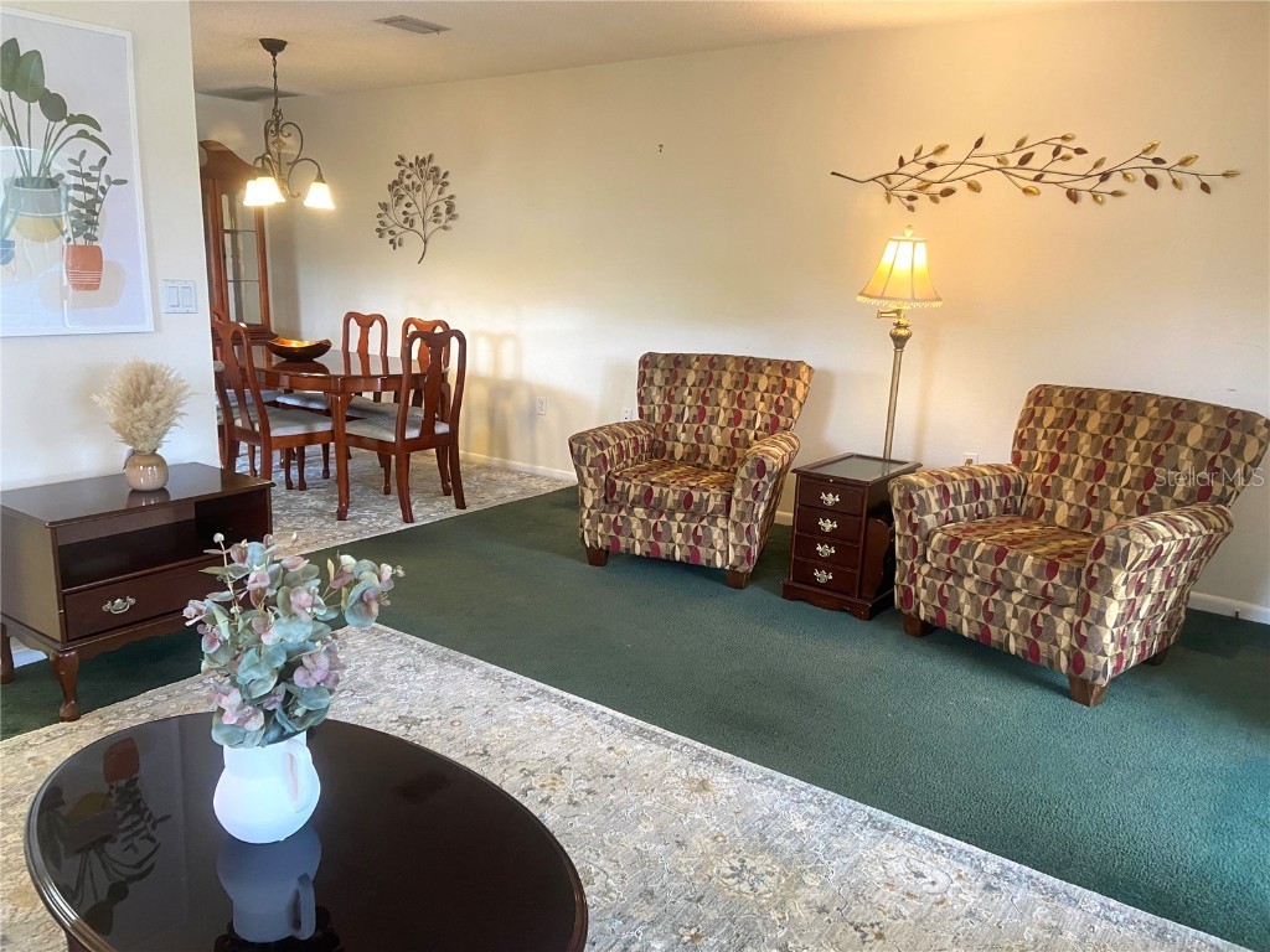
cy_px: 476
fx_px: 954
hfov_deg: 67.3
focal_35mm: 26
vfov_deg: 53.1
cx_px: 635
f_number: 1.8
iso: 250
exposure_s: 1/60
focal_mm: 4.25
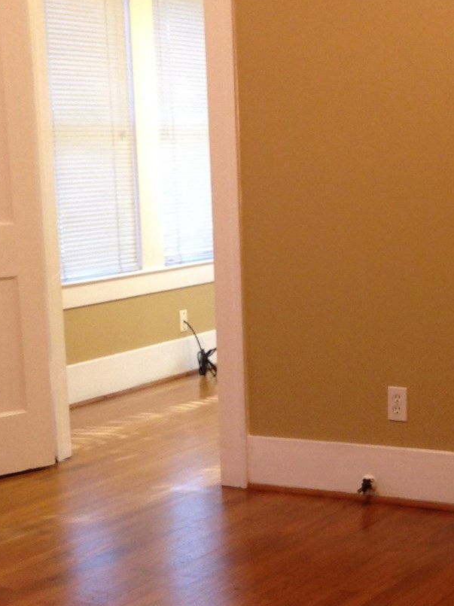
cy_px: 383
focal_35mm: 84
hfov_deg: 17.4
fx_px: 1470
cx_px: 374
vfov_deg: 23.2
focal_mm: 4.12
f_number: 2.4
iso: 80
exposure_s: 1/20
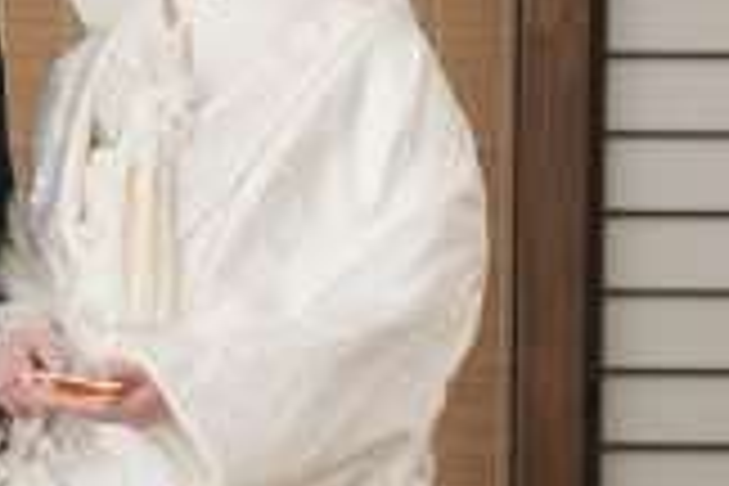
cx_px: -166
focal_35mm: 262
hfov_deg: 7.8
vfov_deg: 5.2
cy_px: 466
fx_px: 5305
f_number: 4
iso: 250
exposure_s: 1/125
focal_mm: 53
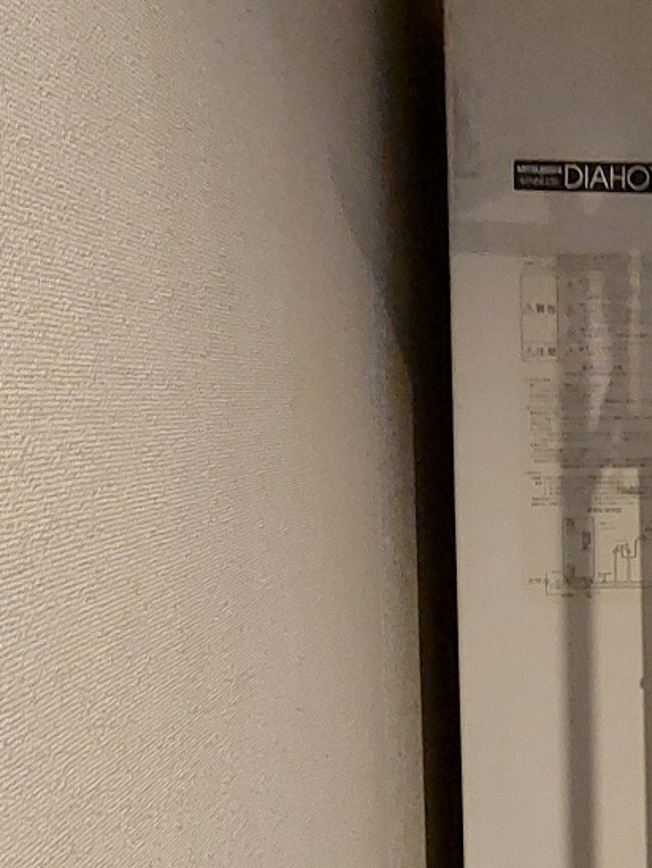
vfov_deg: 48.5
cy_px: 541
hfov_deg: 34.3
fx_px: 953
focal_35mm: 38
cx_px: 657
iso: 800
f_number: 2.2
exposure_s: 1/24
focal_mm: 1.74
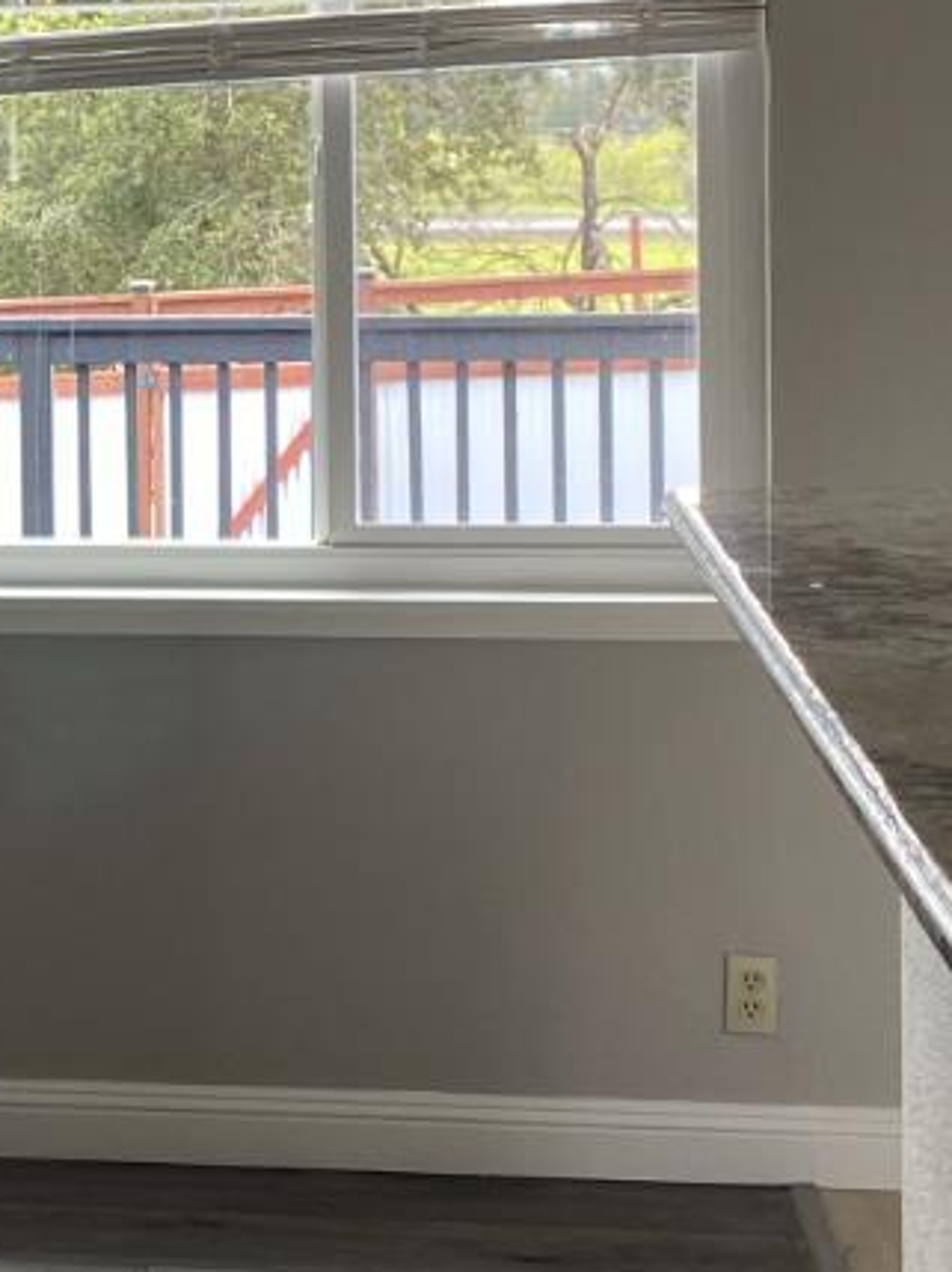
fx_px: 3342
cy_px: 348
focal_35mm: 91
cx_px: -98
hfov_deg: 15.8
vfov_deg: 21.4
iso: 80
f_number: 1.8
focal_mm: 4.25
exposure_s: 1/120
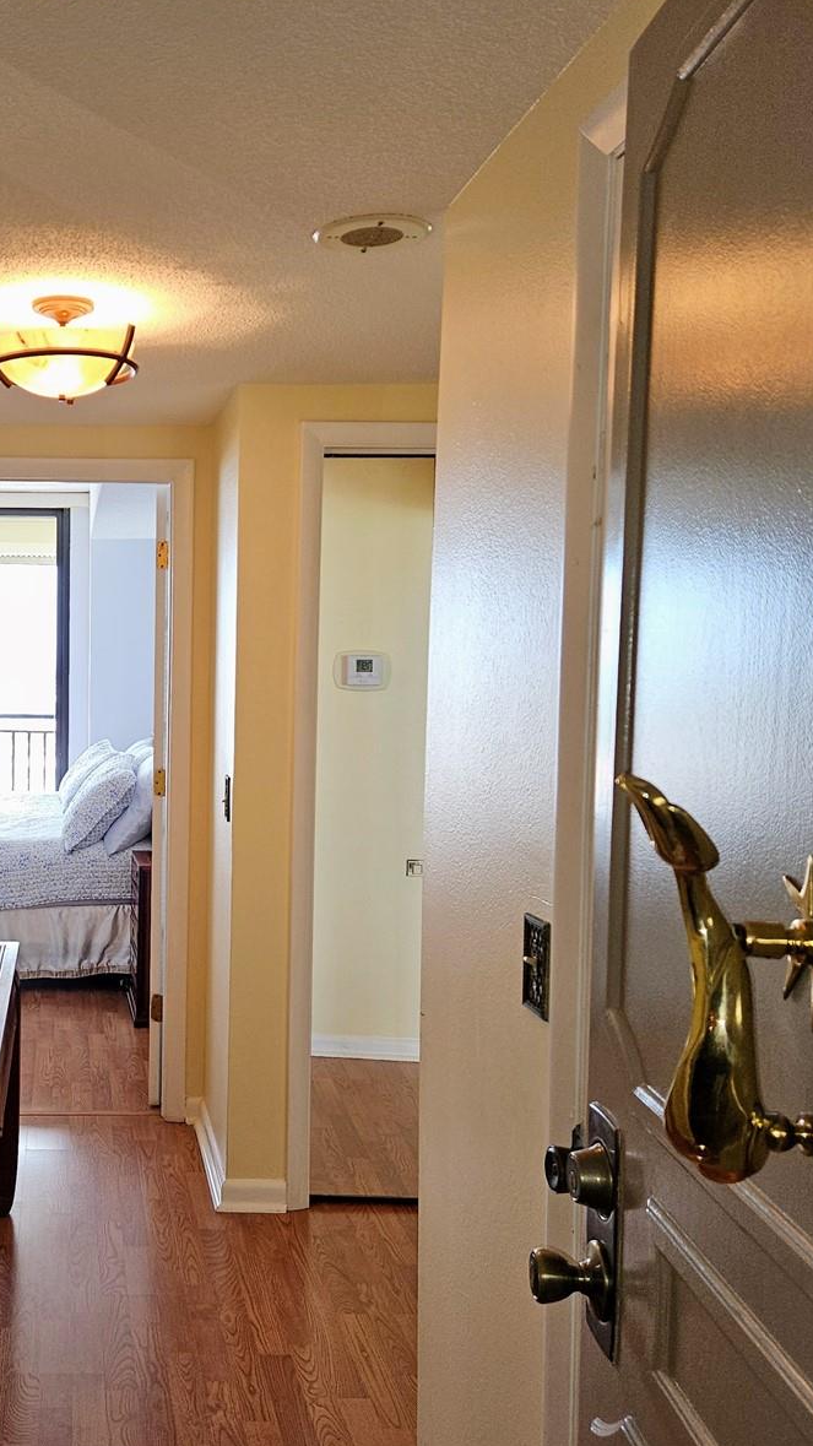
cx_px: 78
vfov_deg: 58.0
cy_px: 724
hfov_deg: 32.9
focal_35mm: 34
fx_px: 1303
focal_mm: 5.4
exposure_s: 1/60
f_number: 1.8
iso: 40
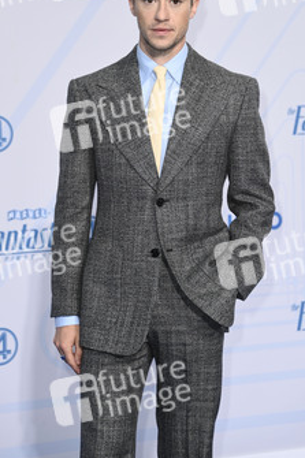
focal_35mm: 161
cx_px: 160
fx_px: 2048
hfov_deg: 8.5
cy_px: 189
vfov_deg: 12.8
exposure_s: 1/200
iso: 400
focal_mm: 135
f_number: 5.6
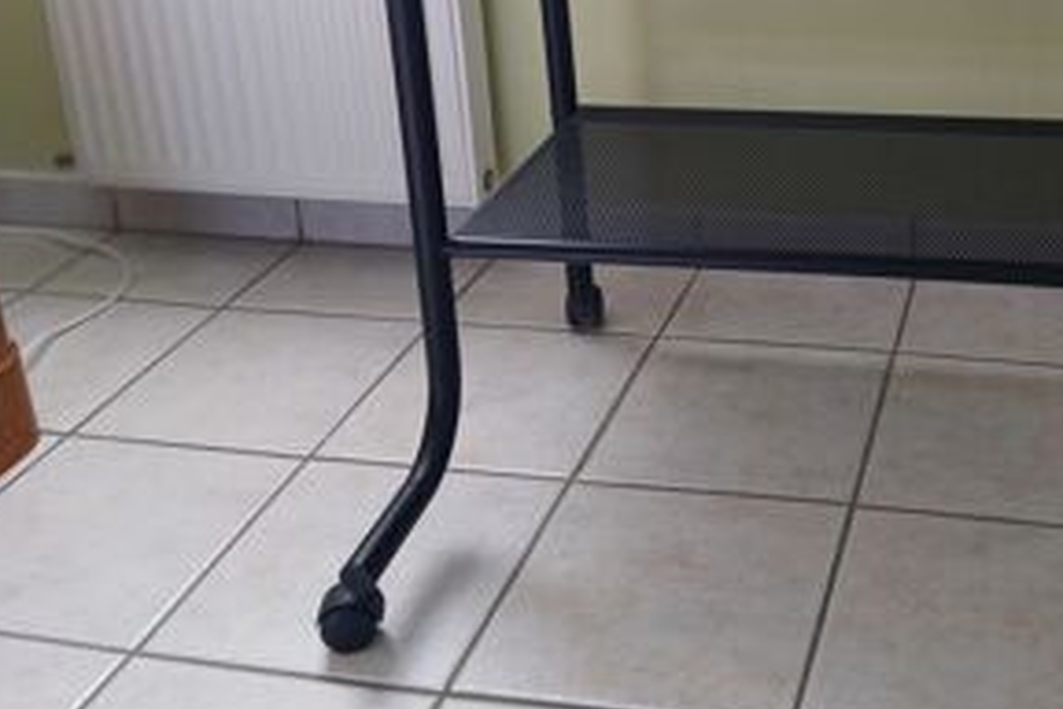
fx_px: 1329
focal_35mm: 45
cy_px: 96
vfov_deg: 28.9
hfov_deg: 42.0
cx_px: 827
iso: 64
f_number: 1.8
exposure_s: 1/50
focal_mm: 3.98
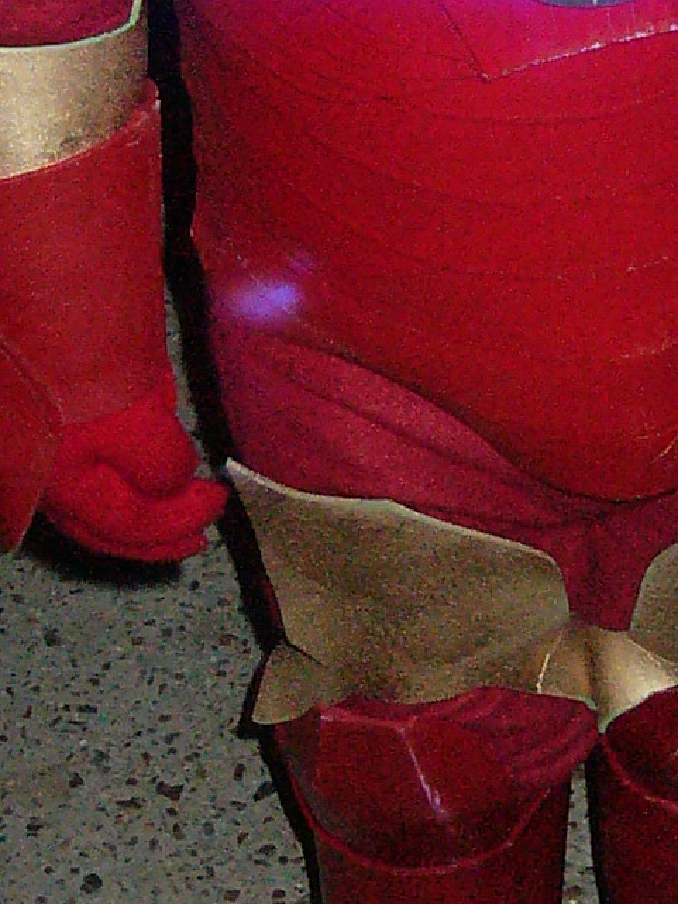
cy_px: -27
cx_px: 554
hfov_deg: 10.1
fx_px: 3838
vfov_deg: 13.2
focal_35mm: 147
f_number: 3.2
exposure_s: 1/5
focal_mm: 7.6
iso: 400
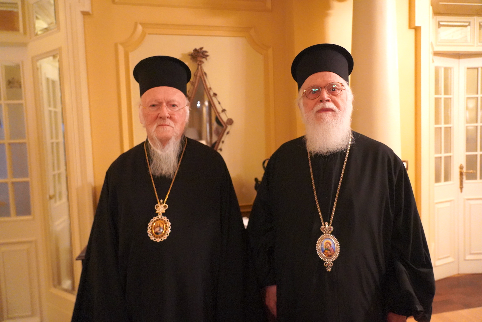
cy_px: 161
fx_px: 321
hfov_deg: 73.7
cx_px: 241
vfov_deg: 53.1
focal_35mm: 24
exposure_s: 1/80
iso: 12800
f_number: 4
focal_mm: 24
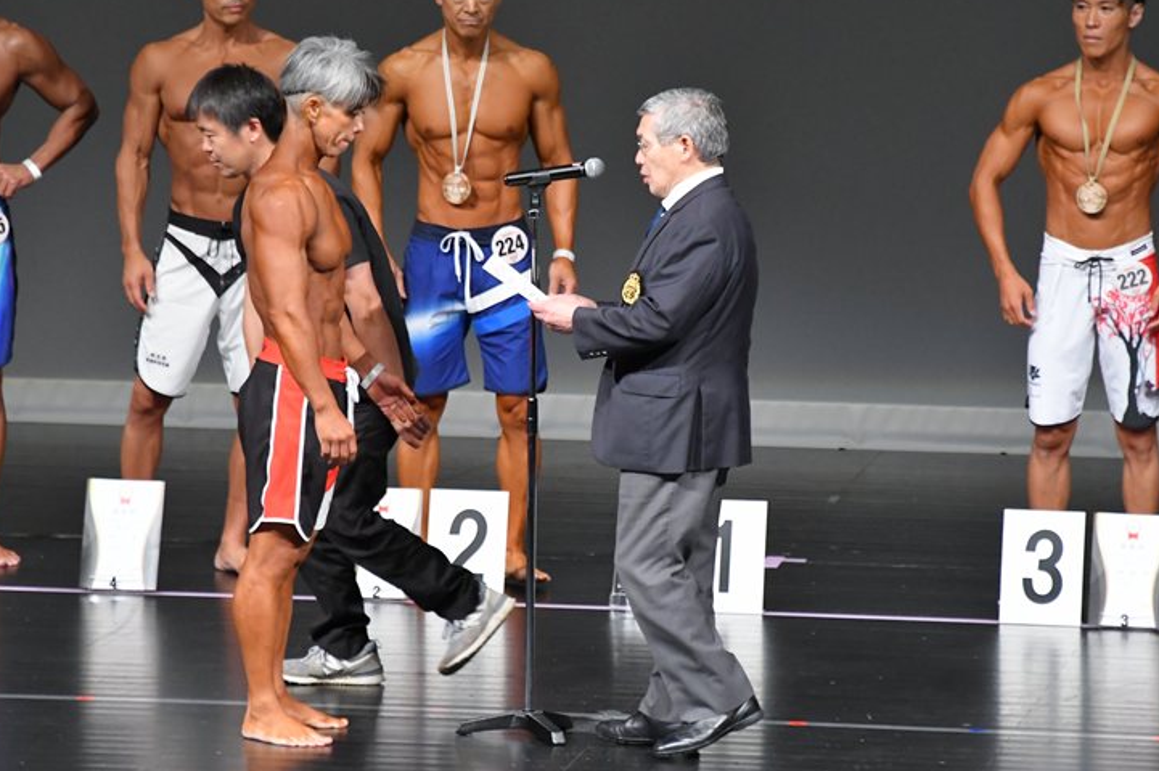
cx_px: 589
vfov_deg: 3.7
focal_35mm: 371
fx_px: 11938
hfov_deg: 5.6
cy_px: 392
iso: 5000
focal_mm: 230
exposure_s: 1/400
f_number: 5.6
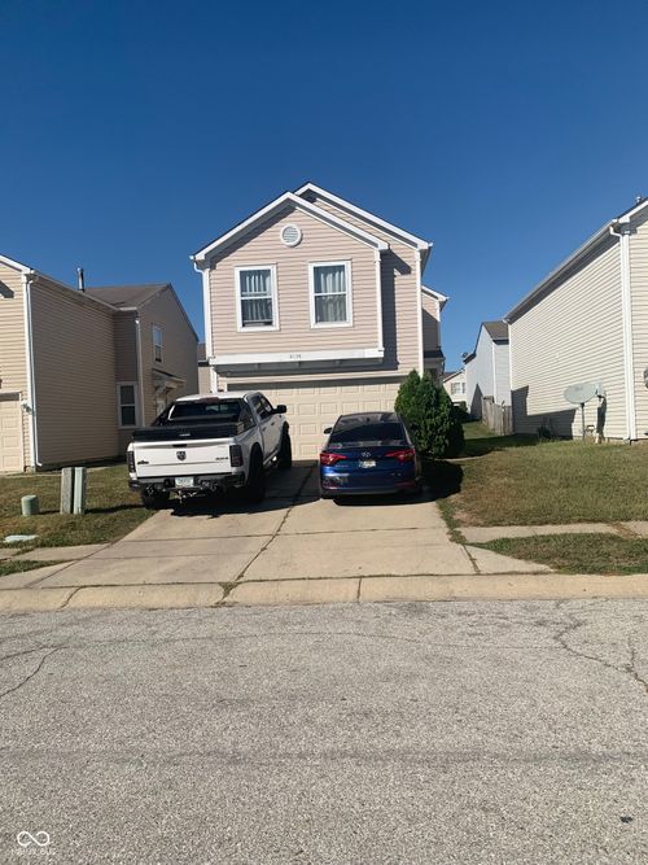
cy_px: 432
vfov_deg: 67.3
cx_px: 324
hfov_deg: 53.0
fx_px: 649
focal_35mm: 26
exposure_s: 1/3937
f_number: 1.8
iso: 25
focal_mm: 4.25
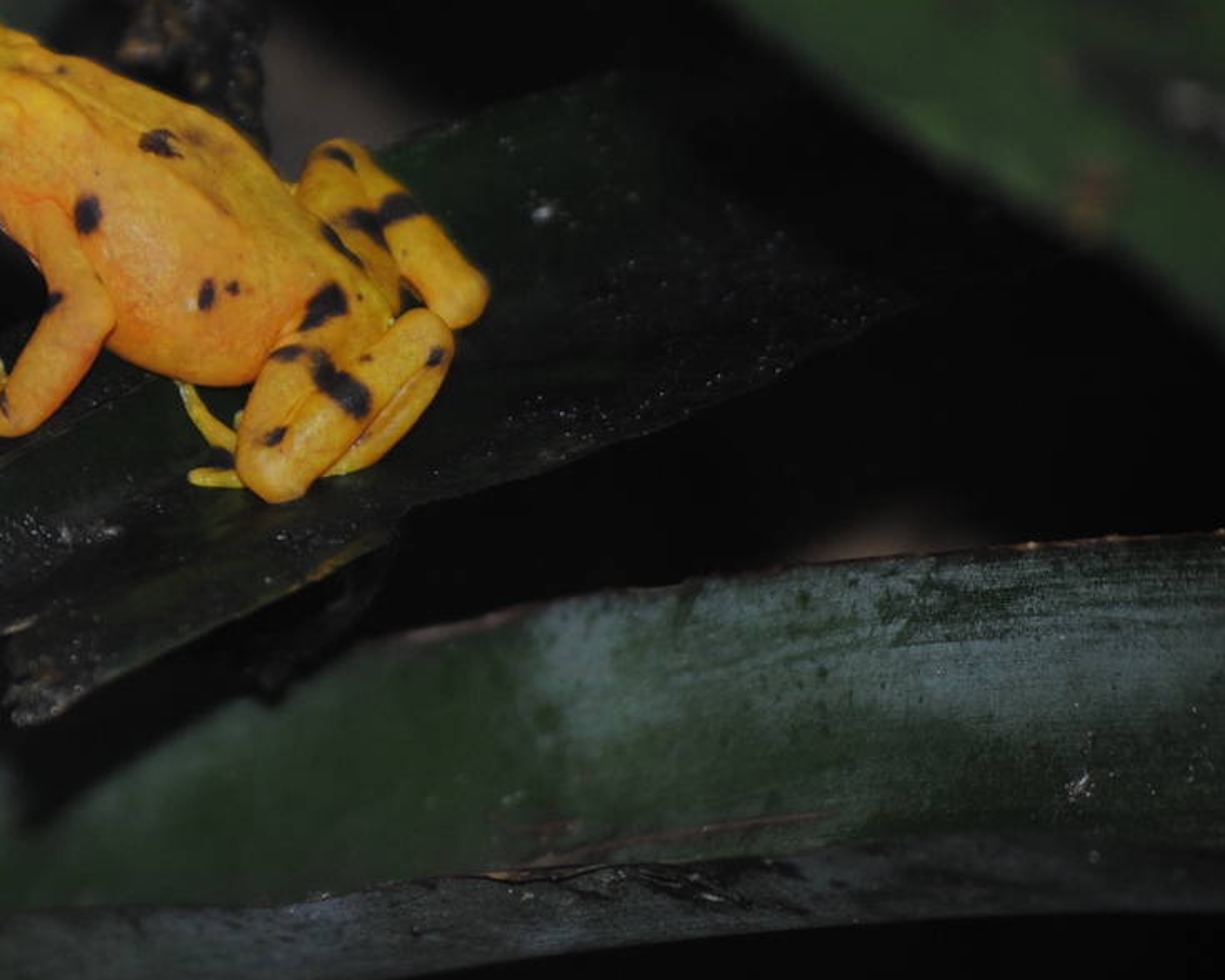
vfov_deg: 4.3
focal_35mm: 356
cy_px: 209
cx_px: 40
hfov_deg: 5.4
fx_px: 12907
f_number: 4.8
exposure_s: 1/60
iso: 200
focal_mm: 116
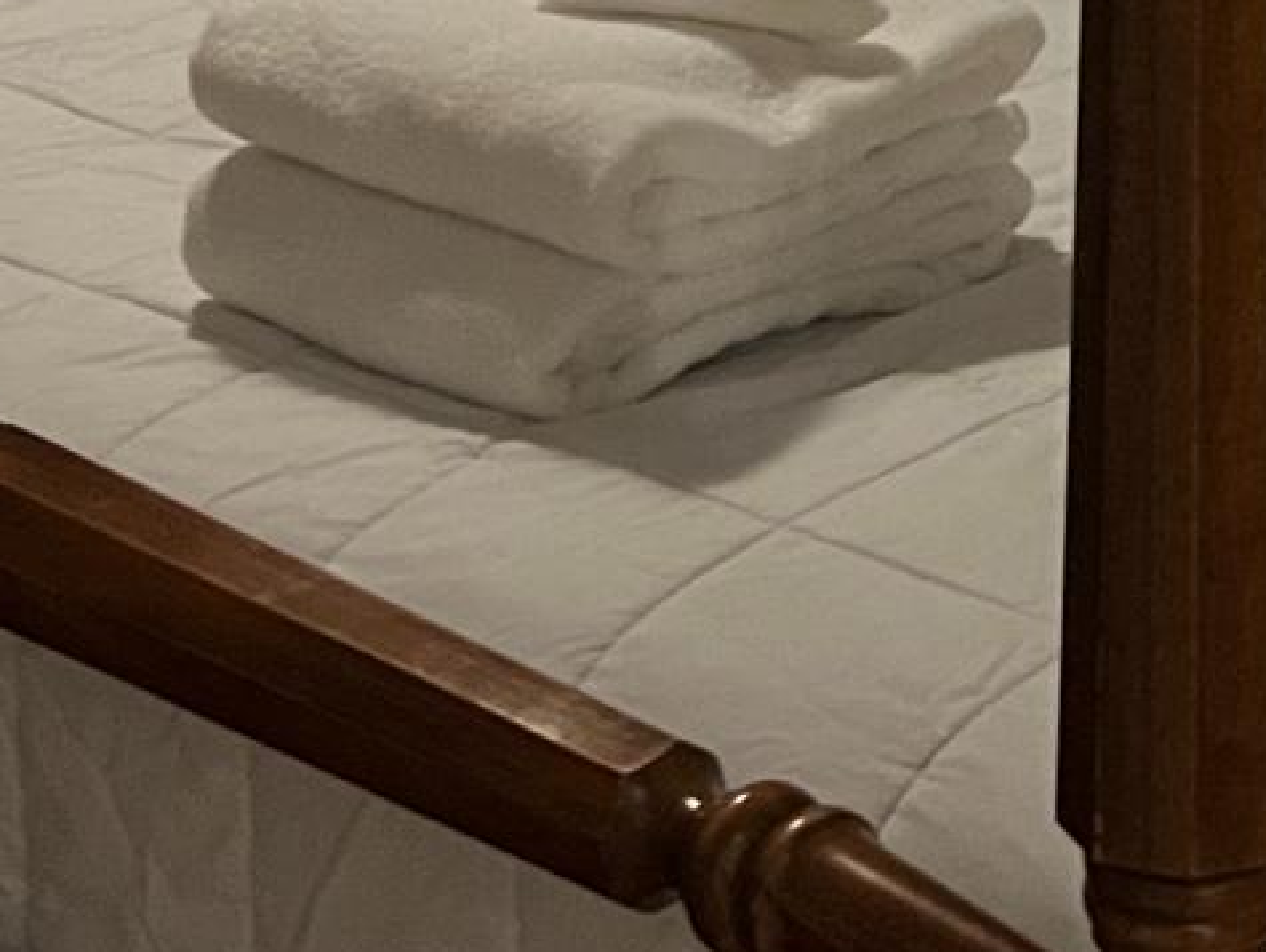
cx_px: 1023
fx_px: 4099
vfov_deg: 12.7
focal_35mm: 112
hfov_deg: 17.4
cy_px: -341
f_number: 1.5
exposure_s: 1/30
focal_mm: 5.7
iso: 800
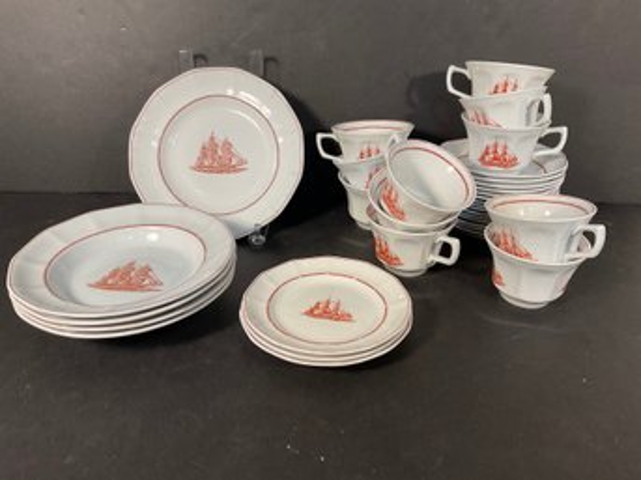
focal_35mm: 29
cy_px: 240
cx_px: 320
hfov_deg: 61.7
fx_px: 537
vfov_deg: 48.2
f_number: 1.8
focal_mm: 3
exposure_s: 1/120
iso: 64
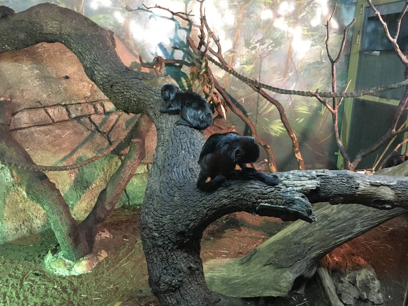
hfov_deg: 61.7
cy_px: 153
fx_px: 342
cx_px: 204
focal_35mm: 29
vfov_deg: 48.2
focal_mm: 4.15
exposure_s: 1/17
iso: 400
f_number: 2.2
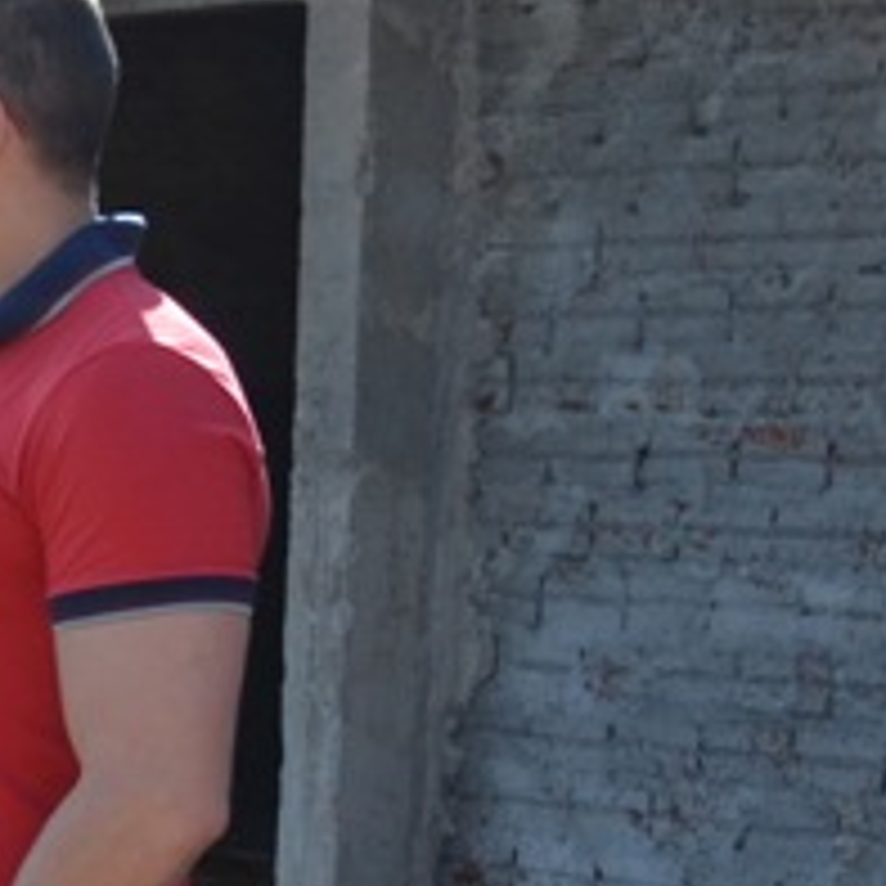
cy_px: 1277
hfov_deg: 9.5
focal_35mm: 164
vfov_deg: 10.3
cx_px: -1228
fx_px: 4749
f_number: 6.3
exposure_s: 1/160
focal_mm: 22
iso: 100
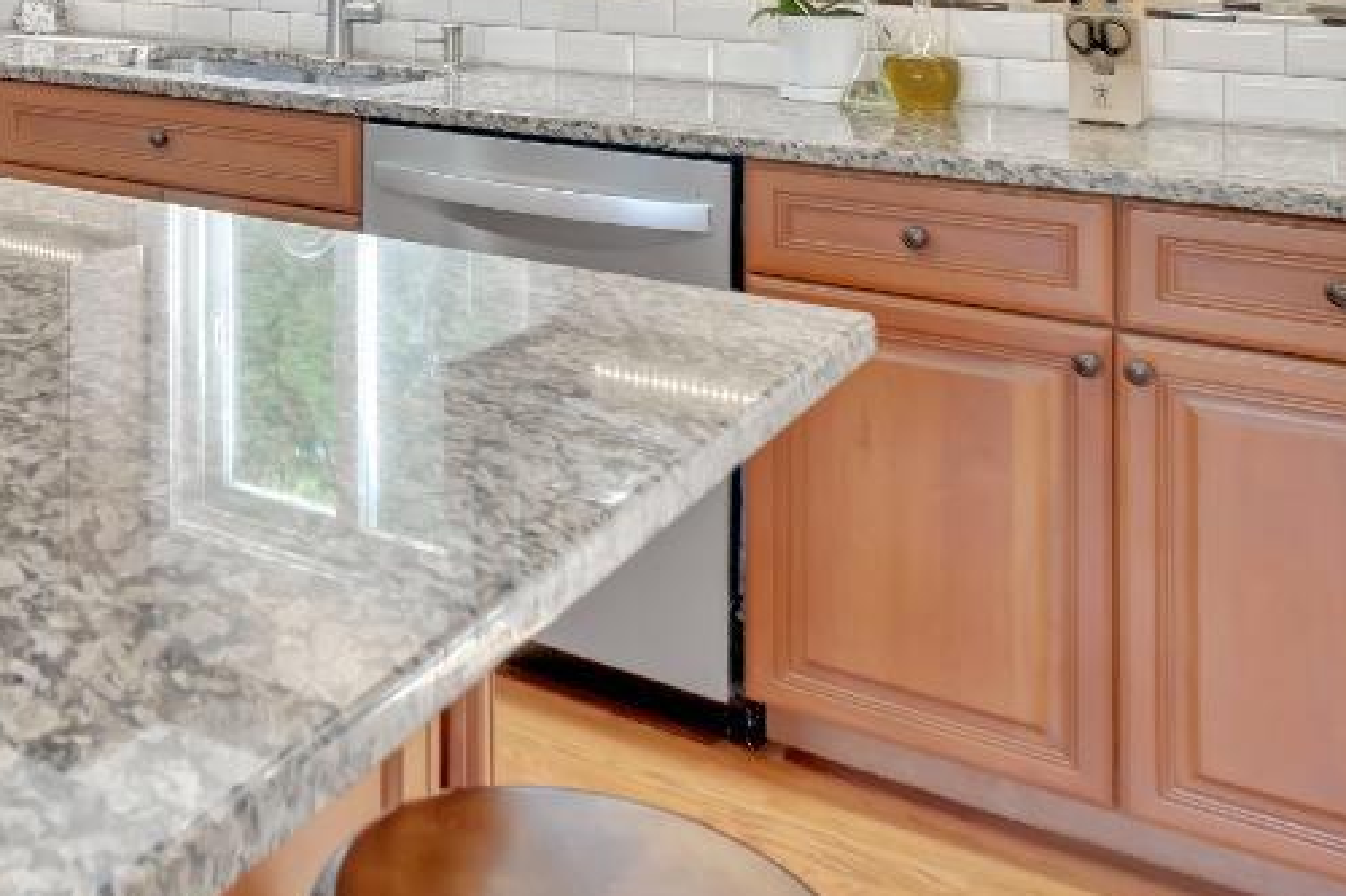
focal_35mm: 42
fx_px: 1570
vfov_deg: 28.7
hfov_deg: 42.9
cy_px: -108
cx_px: 159
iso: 1000
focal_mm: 14
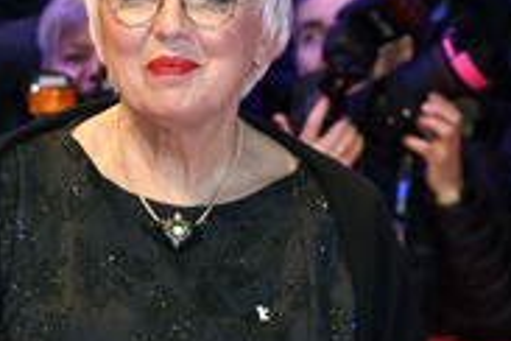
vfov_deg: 5.0
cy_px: 257
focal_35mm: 276
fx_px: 3917
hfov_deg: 7.5
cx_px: 177
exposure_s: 1/50
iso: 800
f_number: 8
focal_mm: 112
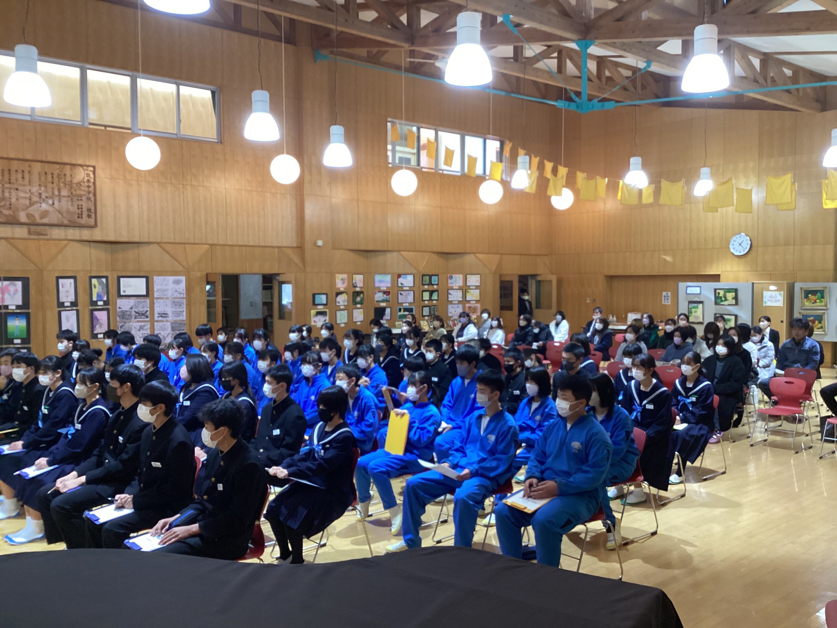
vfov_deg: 45.4
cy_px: 314
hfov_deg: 58.4
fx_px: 750
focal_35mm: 31
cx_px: 418
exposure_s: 1/60
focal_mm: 3.3
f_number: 2.4
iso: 250
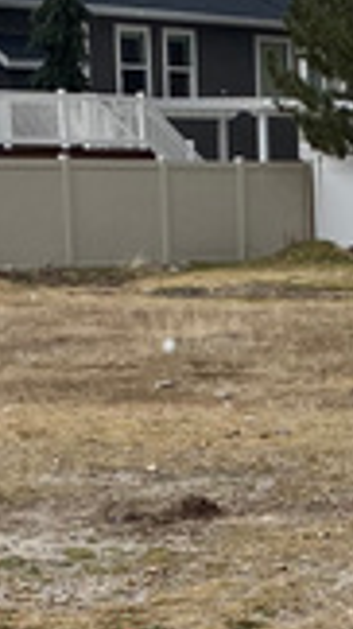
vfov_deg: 15.8
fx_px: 2232
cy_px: 610
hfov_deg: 8.8
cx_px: 516
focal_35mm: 134
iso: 32
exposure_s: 1/1484
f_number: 1.8
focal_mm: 4.25
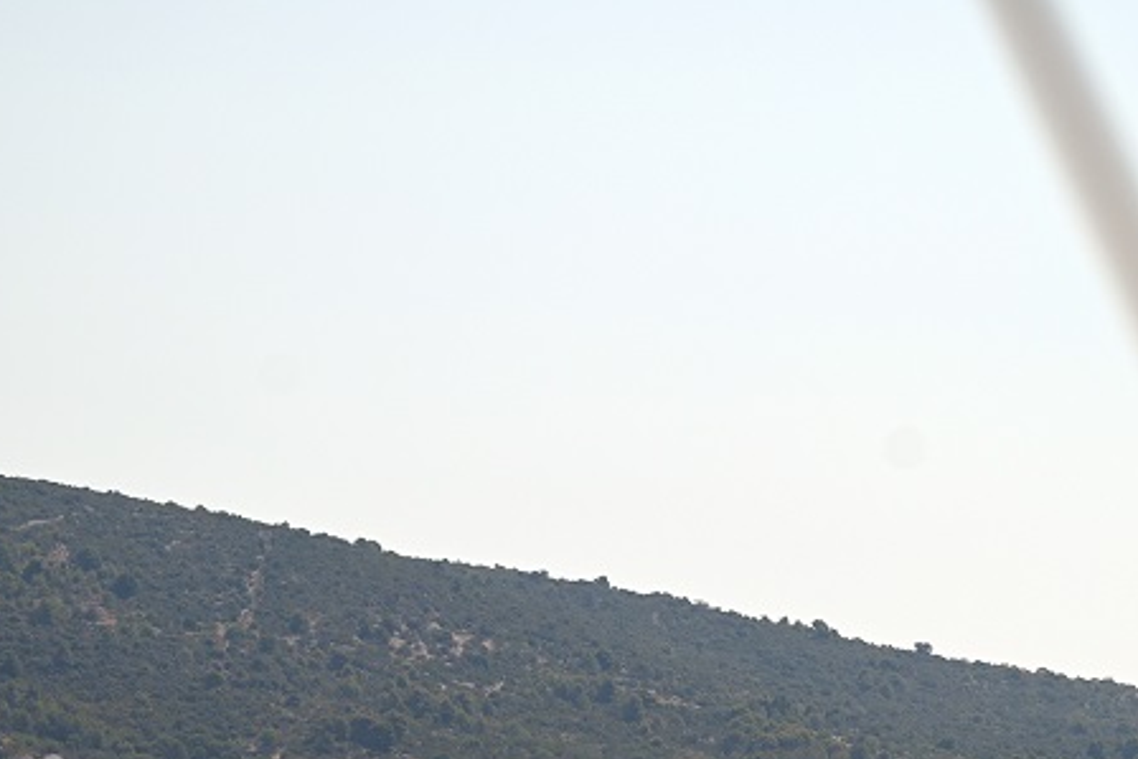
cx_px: 663
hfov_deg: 7.9
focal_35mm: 259
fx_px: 8189
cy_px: 715
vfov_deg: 5.3
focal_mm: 116
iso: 100
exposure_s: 1/1600
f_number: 4.8
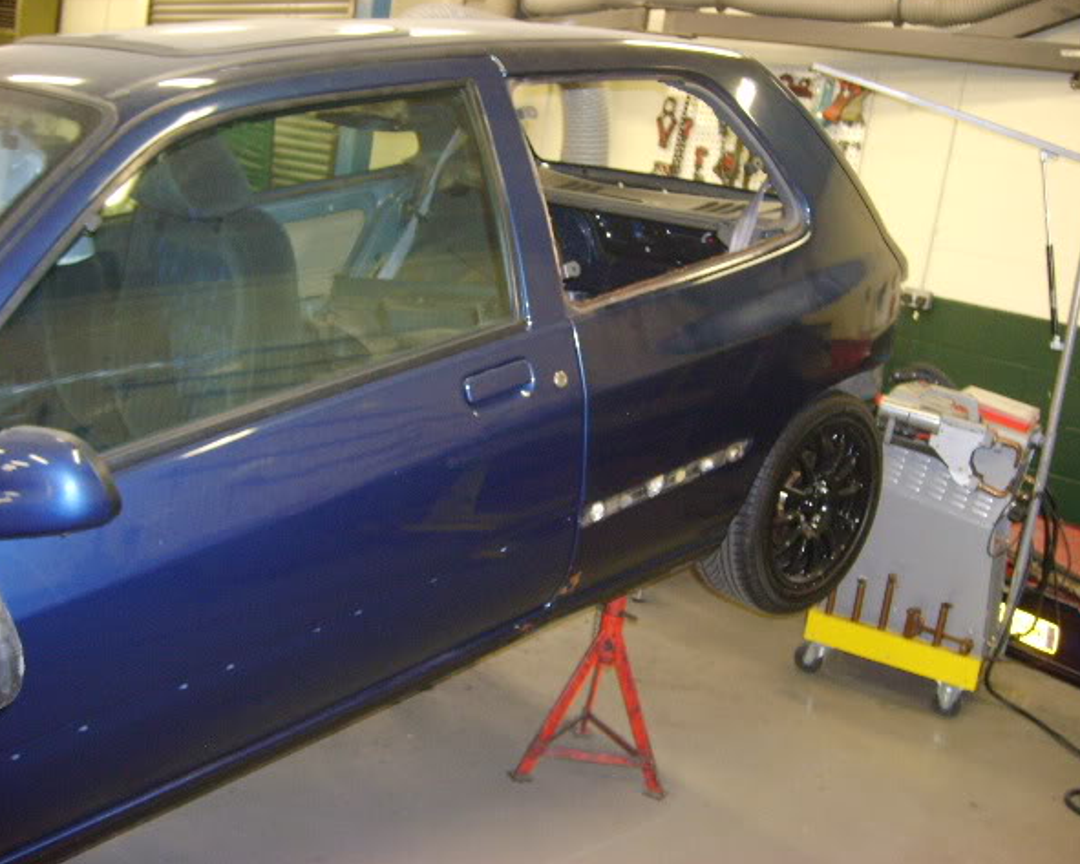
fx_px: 1183
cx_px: 539
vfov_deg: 40.1
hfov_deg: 49.1
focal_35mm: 37
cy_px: 427
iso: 235
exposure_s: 1/45
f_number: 2.8
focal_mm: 5.8
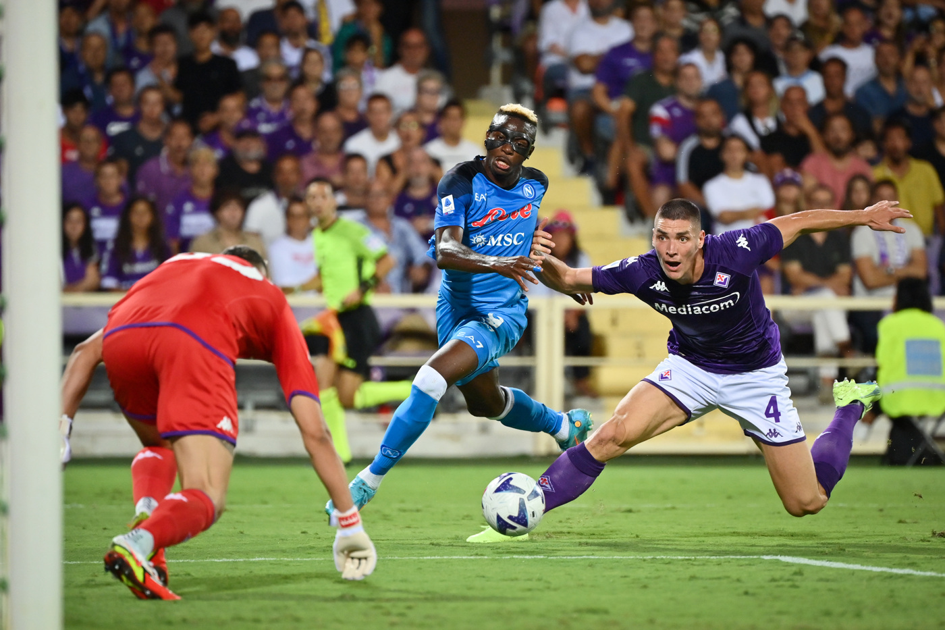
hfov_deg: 6.1
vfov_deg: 4.0
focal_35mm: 340
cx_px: 472
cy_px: 315
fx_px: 8923
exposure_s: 1/1600
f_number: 4
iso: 2000
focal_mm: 340
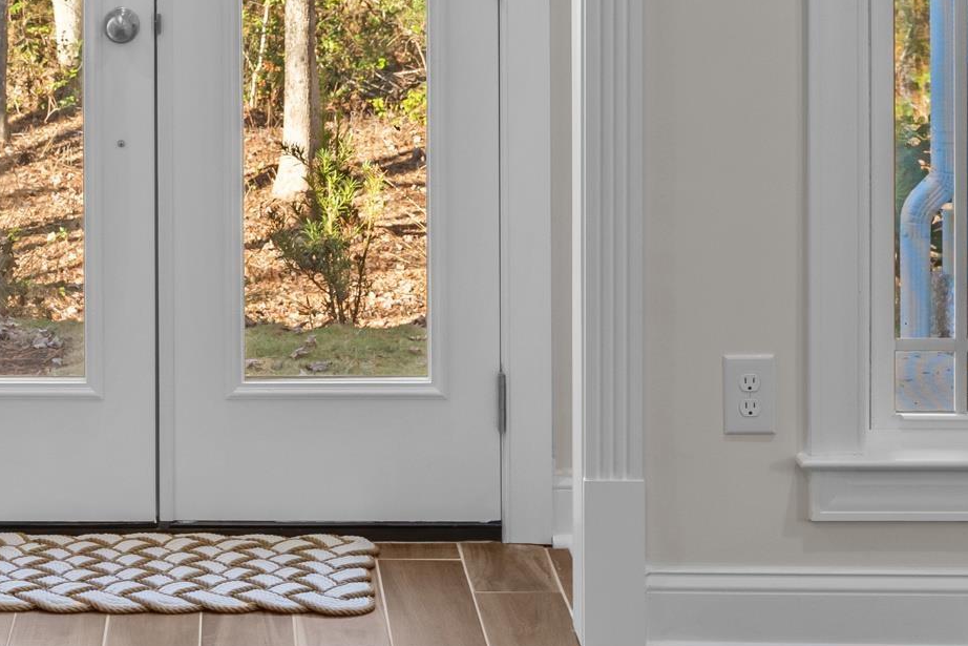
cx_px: 167
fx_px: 2770
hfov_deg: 19.6
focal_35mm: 103
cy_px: -128
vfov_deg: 13.0
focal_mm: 38
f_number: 8
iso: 400
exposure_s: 1/15
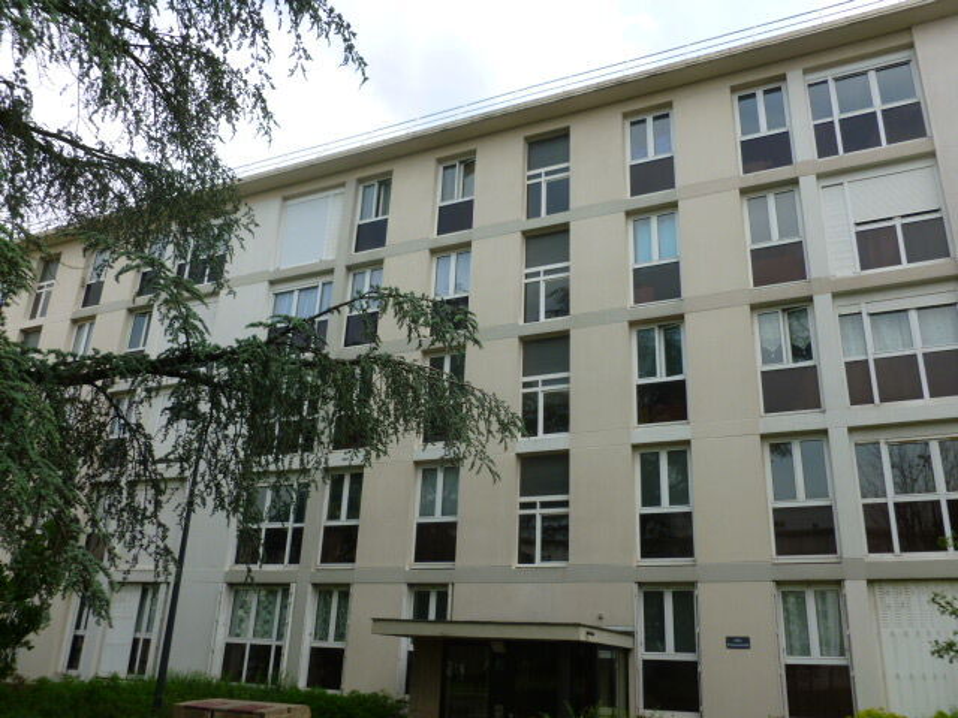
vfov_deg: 49.7
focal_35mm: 28
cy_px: 359
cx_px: 479
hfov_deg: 63.4
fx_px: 775
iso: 100
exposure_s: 1/640
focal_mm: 5
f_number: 3.3
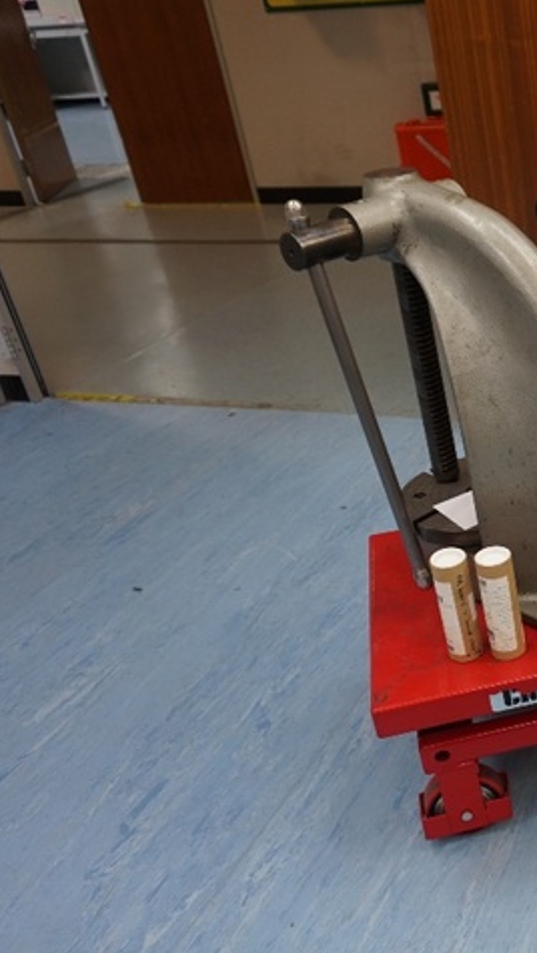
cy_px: 474
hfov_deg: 26.8
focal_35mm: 38
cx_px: 679
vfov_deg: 52.8
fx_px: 961
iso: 640
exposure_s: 1/160
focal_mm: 16
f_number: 4
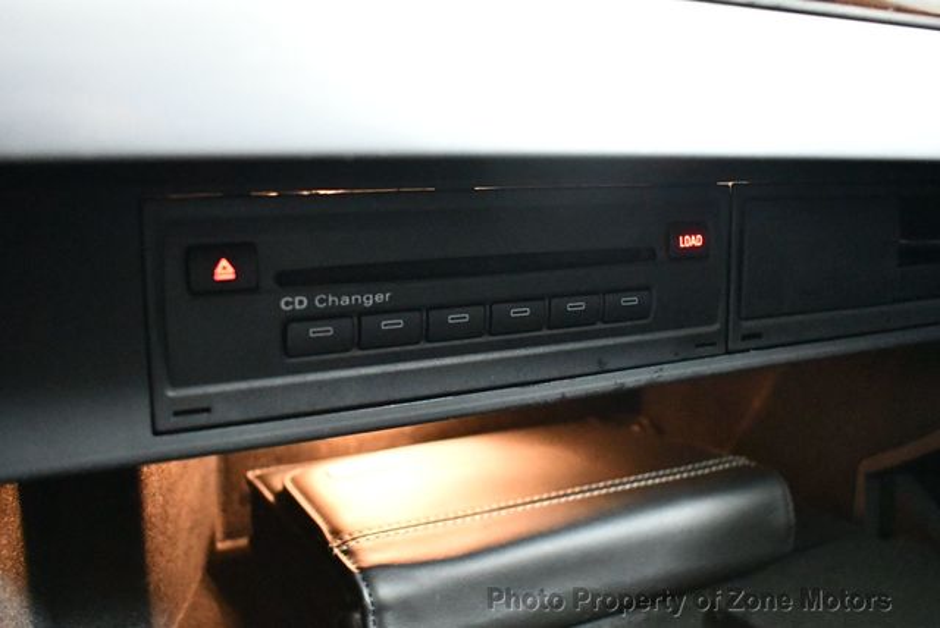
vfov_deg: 36.9
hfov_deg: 53.1
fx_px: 941
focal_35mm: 36
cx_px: 470
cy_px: 314
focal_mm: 18
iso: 12800
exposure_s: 1/50
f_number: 3.5
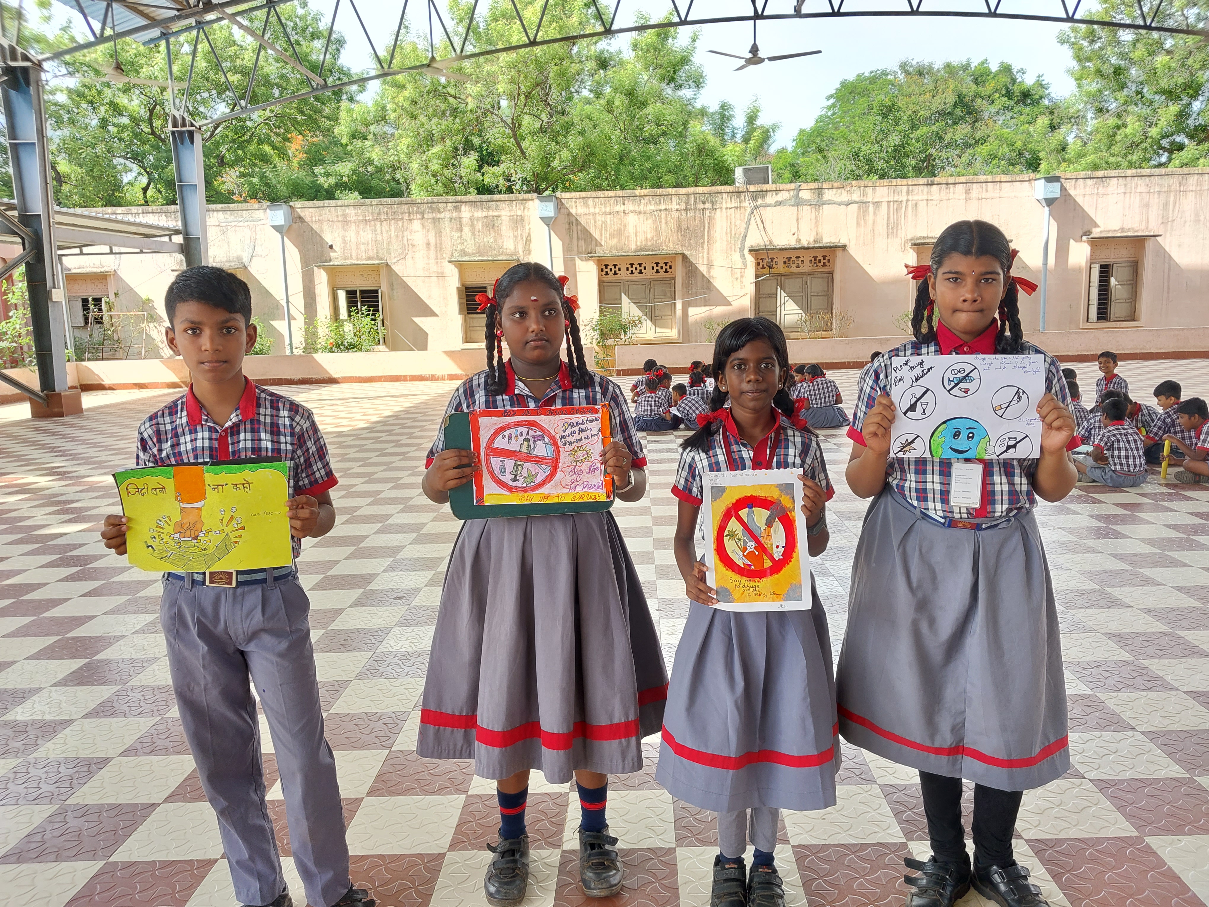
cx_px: 604
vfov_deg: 46.8
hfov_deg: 60.0
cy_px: 454
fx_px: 1048
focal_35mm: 30
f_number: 1.8
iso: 32
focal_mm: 4.6
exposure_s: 1/100
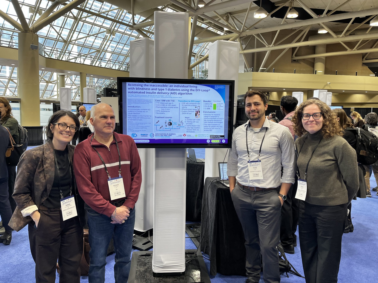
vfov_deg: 53.1
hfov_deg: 67.3
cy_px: 142
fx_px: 284
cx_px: 189
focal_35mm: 26
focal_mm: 5.1
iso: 100
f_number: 1.6
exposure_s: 1/90
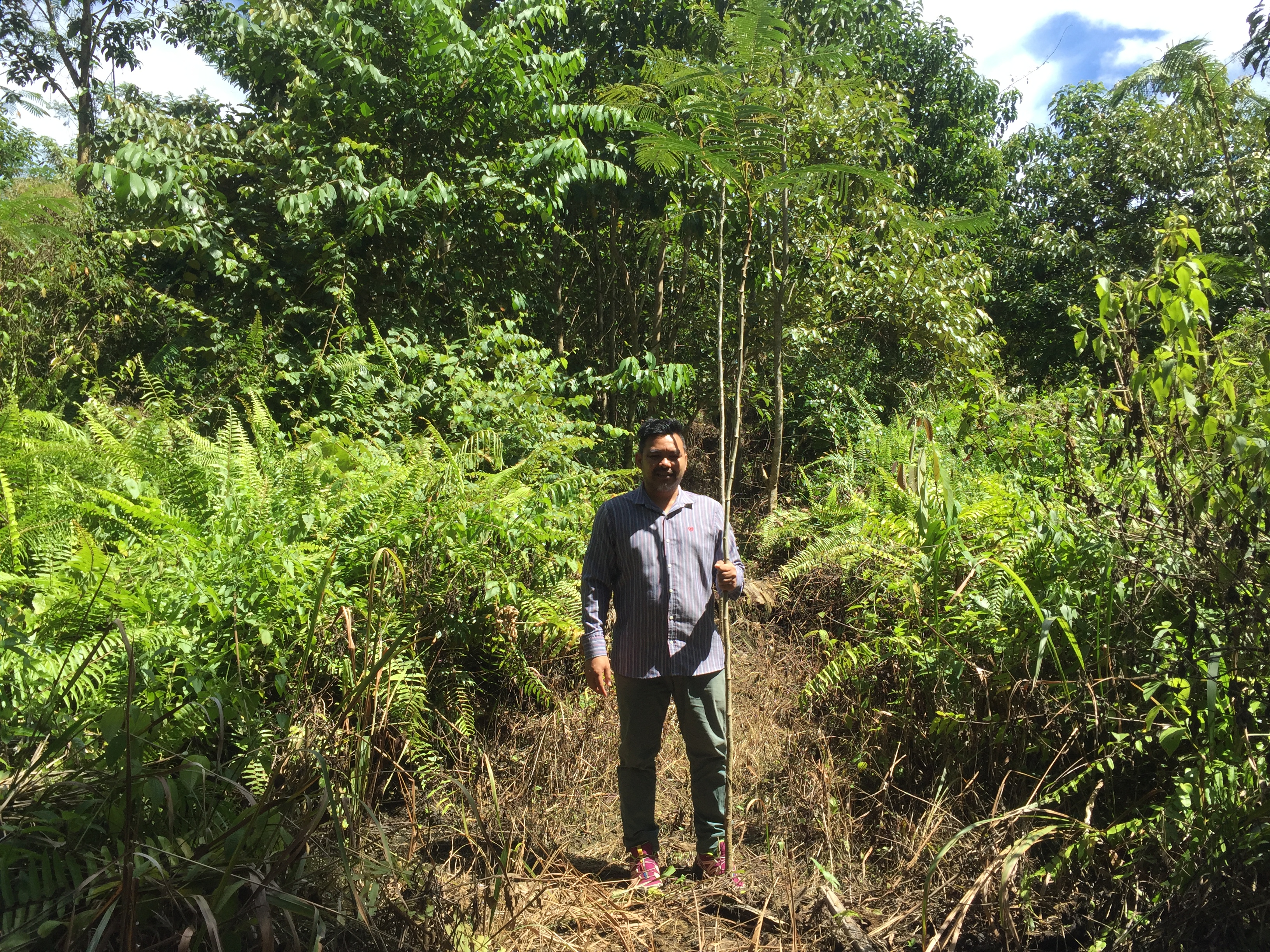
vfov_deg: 48.2
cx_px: 635
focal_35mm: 29
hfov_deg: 61.7
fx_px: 1064
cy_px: 476
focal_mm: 4.15
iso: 32
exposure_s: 1/920
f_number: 2.2
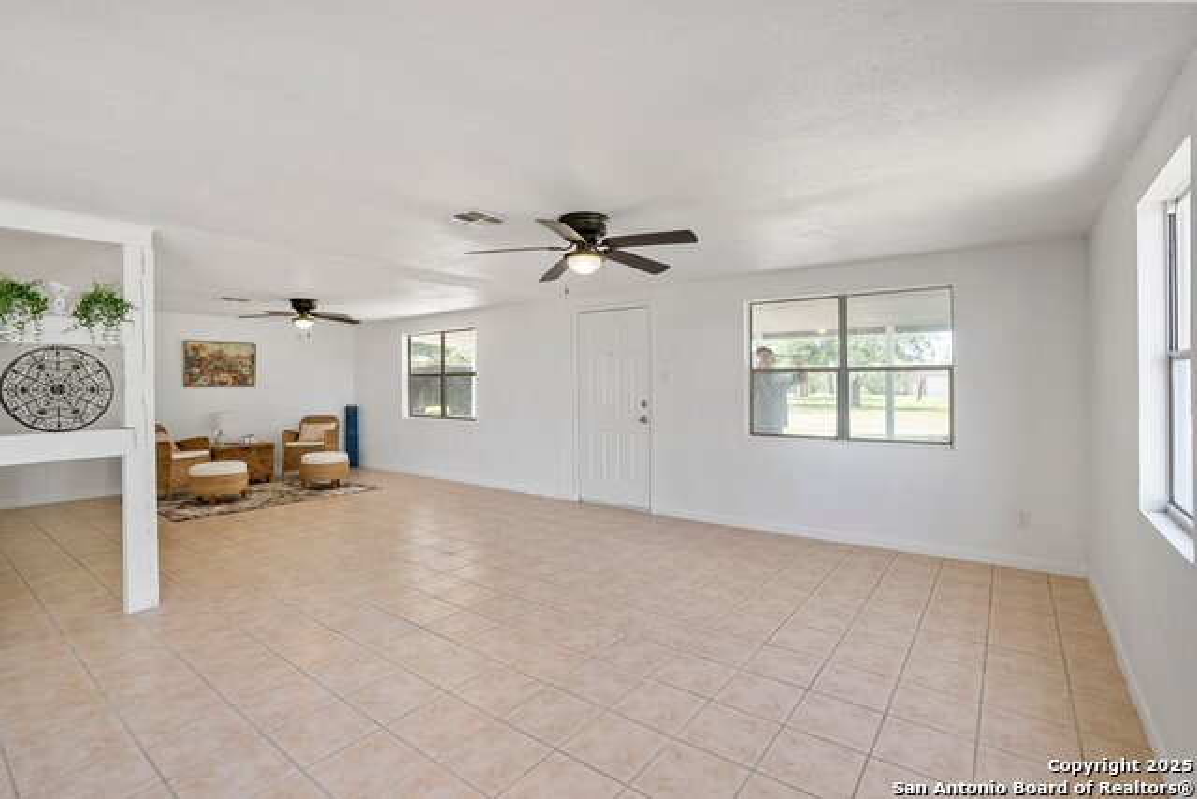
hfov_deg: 96.7
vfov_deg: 73.8
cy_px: 400
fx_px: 532
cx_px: 598
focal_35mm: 16
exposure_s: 1/25
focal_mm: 16
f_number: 10
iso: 640
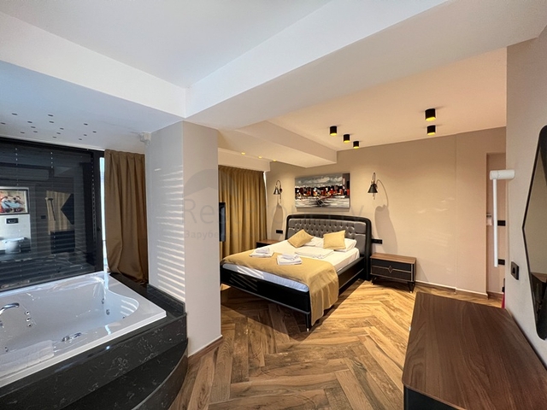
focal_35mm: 13
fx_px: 205
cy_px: 205
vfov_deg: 89.9
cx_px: 274
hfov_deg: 106.2
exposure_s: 1/50
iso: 320
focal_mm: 1.57
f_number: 1.8
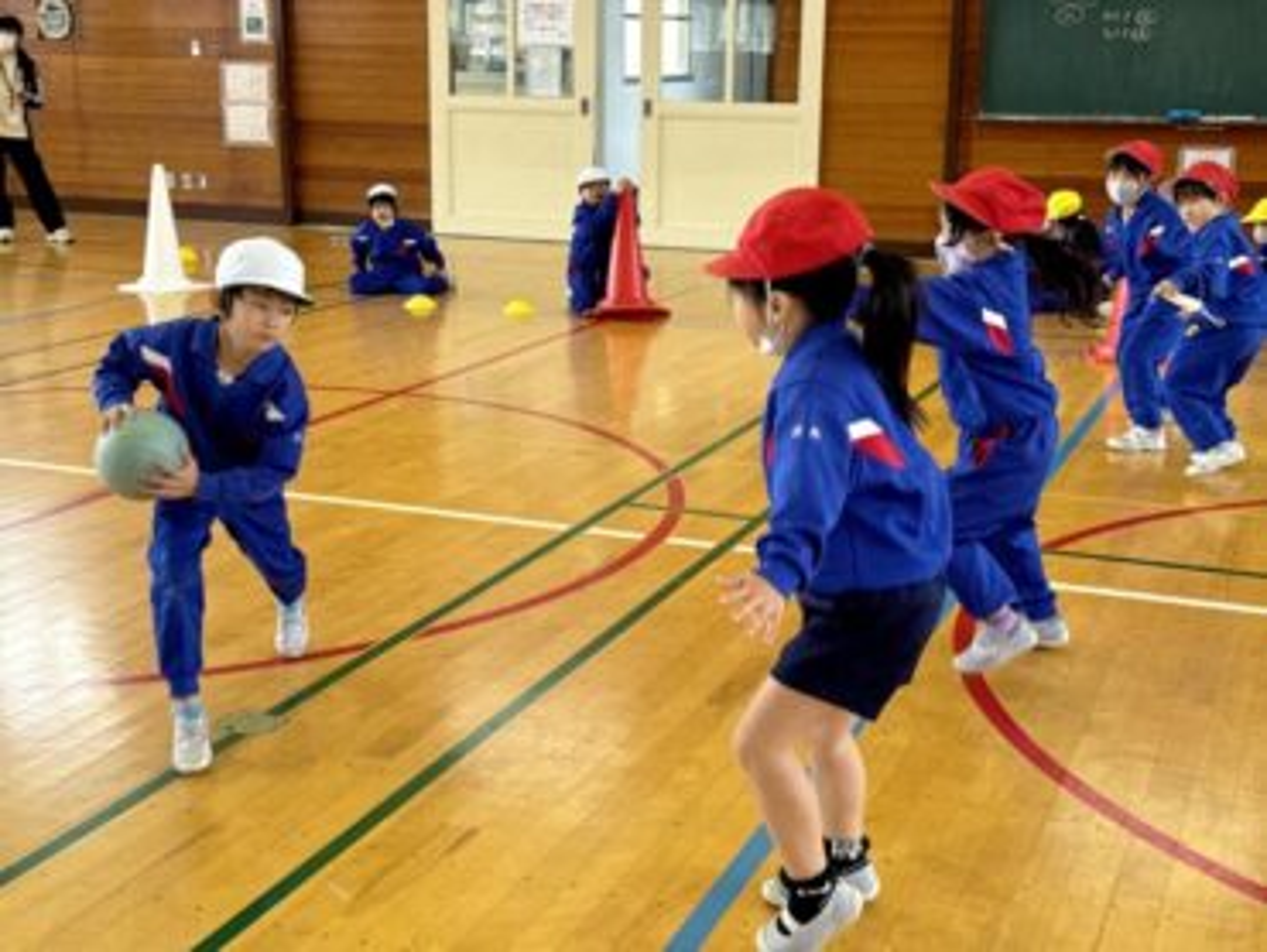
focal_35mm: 48
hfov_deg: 39.6
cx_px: 634
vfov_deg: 30.3
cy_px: 476
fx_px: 1758
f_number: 1.78
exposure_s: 1/60
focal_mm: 6.76
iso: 50
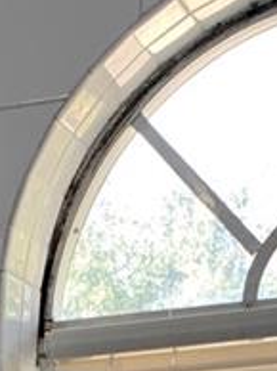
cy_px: 928
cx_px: -44
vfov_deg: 10.4
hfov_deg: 9.1
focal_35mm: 161
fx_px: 1722
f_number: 1.8
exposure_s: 1/120
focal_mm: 4.25
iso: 50
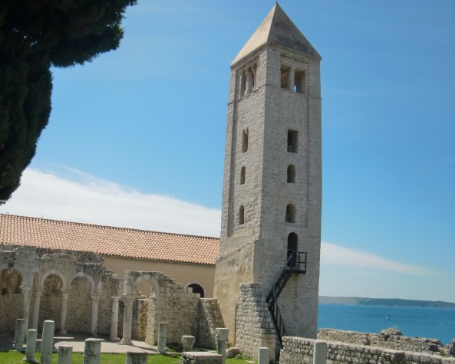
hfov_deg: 45.8
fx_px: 539
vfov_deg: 37.4
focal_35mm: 40
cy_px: 183
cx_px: 224
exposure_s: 1/320
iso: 100
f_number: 8.9
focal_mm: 6.66
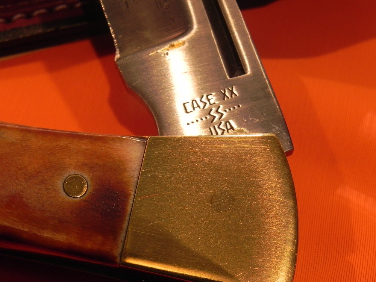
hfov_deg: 26.0
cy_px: 141
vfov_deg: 19.6
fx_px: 815
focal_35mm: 75
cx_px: 188
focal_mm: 13.4
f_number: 5
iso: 160
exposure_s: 1/196
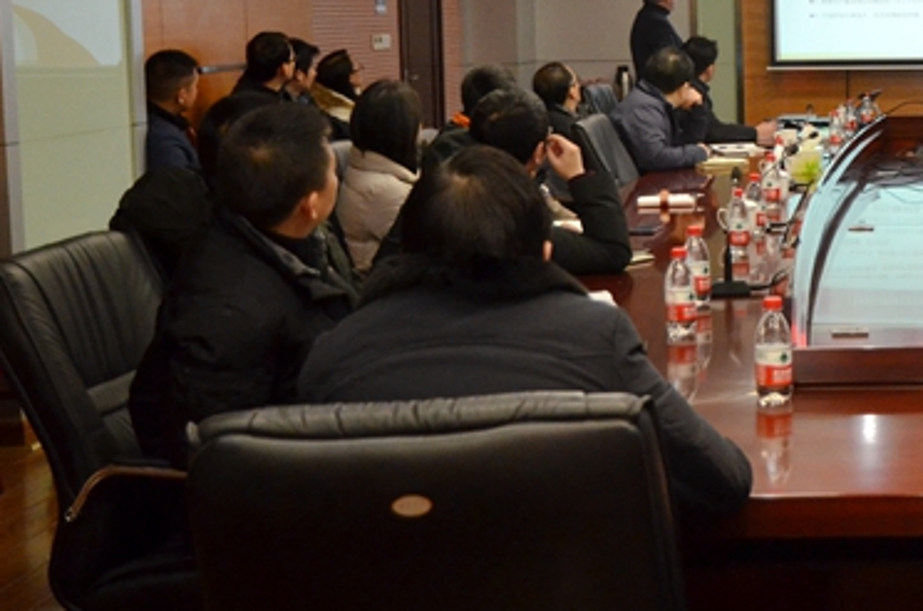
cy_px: 149
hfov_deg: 26.7
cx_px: 960
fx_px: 1816
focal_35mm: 71
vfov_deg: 18.9
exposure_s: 1/80
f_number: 4.5
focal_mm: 22
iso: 1600
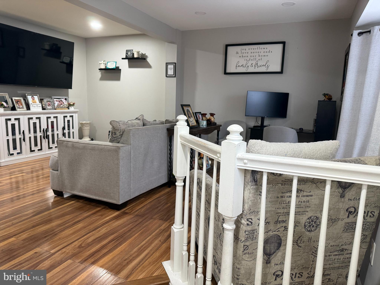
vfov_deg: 56.8
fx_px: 263
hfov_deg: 71.6
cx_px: 190
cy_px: 142
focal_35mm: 24
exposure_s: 1/60
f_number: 1.78
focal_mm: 6.76
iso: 250
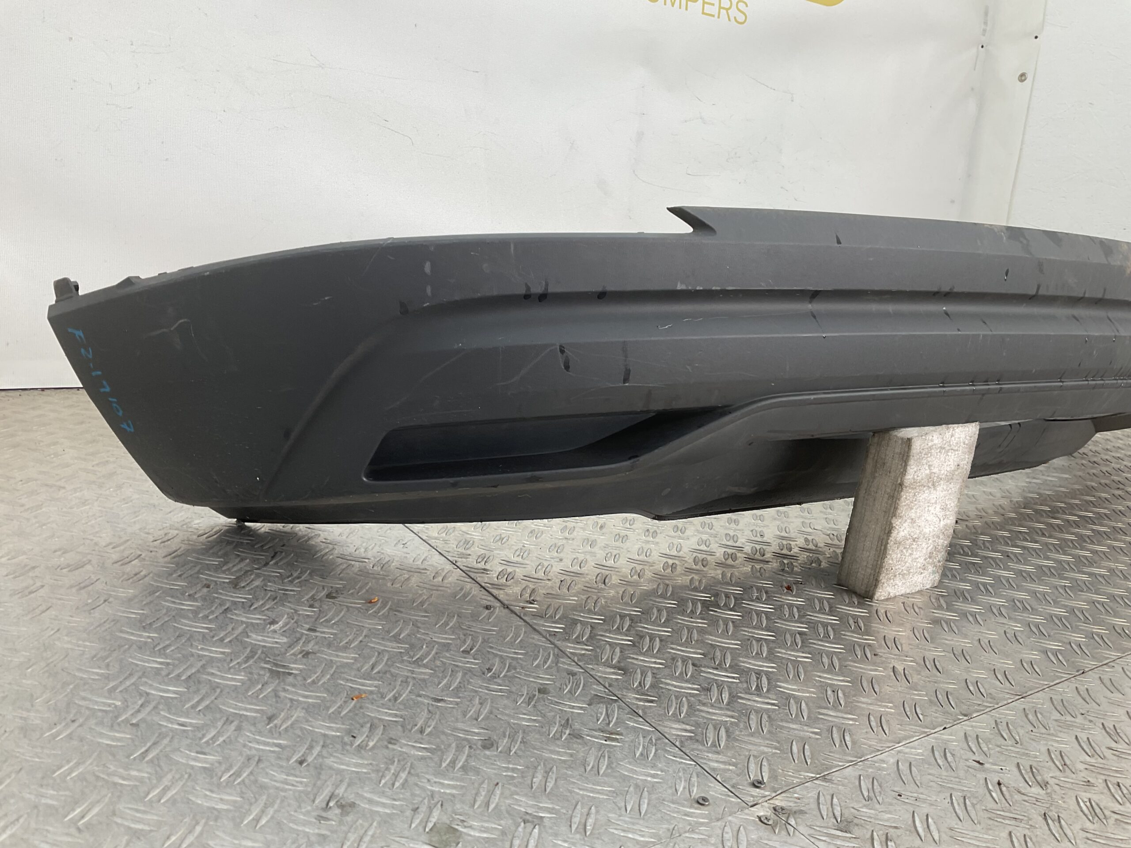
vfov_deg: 48.2
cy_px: 424
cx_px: 566
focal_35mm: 29
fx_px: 948
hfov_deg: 61.7
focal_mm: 3
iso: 25
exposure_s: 1/120
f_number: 1.8
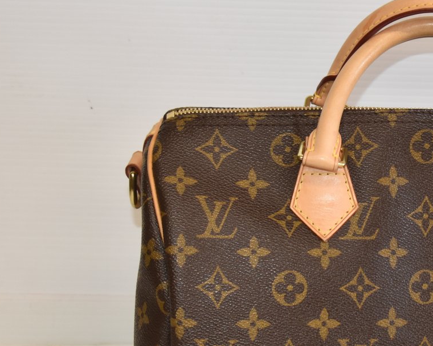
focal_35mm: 145
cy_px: 248
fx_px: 1858
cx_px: 468
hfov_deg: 13.1
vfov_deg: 10.6
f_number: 5.6
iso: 720
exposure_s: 1/80
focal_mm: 46
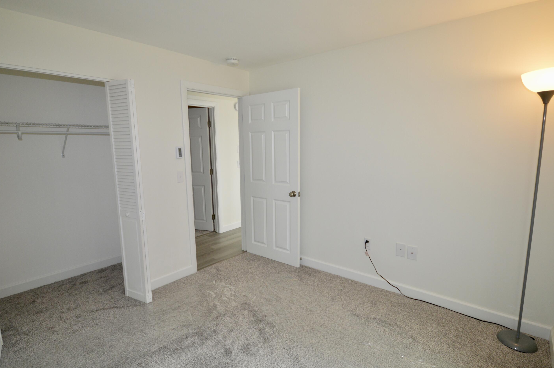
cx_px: 270
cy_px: 189
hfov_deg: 91.5
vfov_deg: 68.7
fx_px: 270
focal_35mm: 18
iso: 500
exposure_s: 1/60
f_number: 4.2
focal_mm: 11
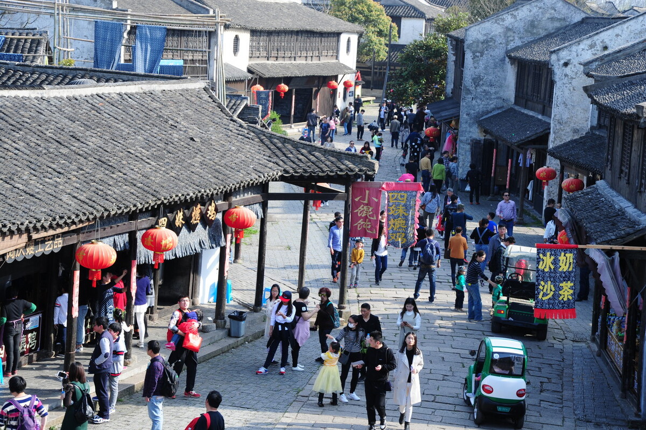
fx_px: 1543
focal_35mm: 86
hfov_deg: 23.7
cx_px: 323
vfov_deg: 15.9
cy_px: 215
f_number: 10
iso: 500
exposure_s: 1/160
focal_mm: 86
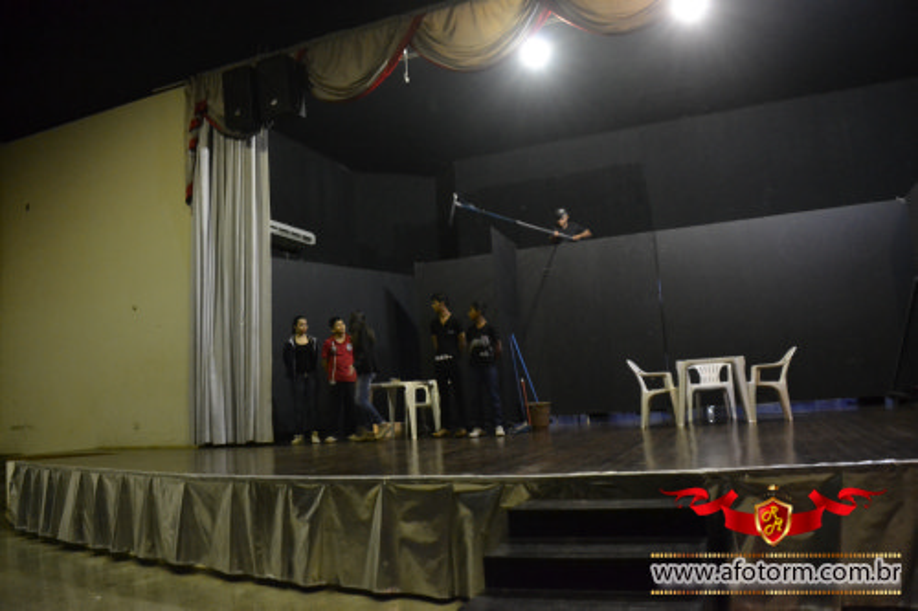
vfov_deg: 43.6
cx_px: 459
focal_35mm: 30
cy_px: 306
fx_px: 765
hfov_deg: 61.9
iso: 3200
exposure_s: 1/25
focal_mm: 20
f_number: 3.5
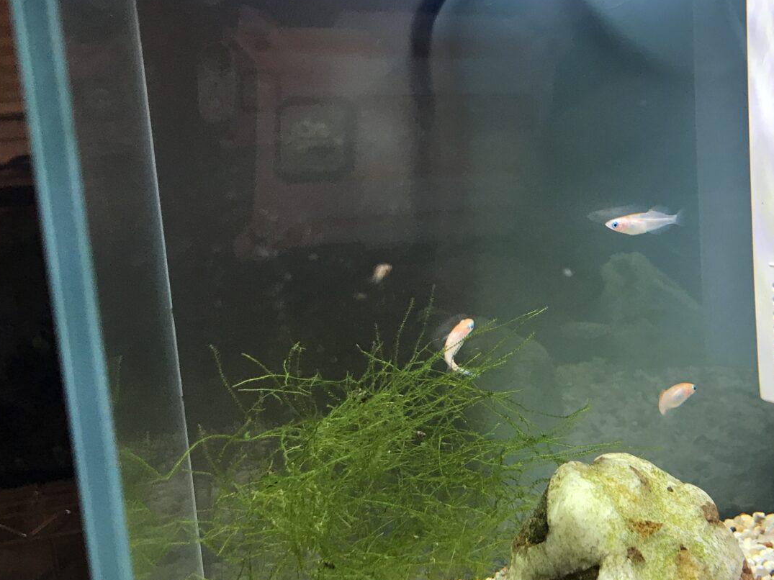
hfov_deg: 36.8
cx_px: 623
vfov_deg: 29.1
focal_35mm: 50
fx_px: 1118
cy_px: 280
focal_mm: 3.99
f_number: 1.8
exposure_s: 1/40
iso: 25
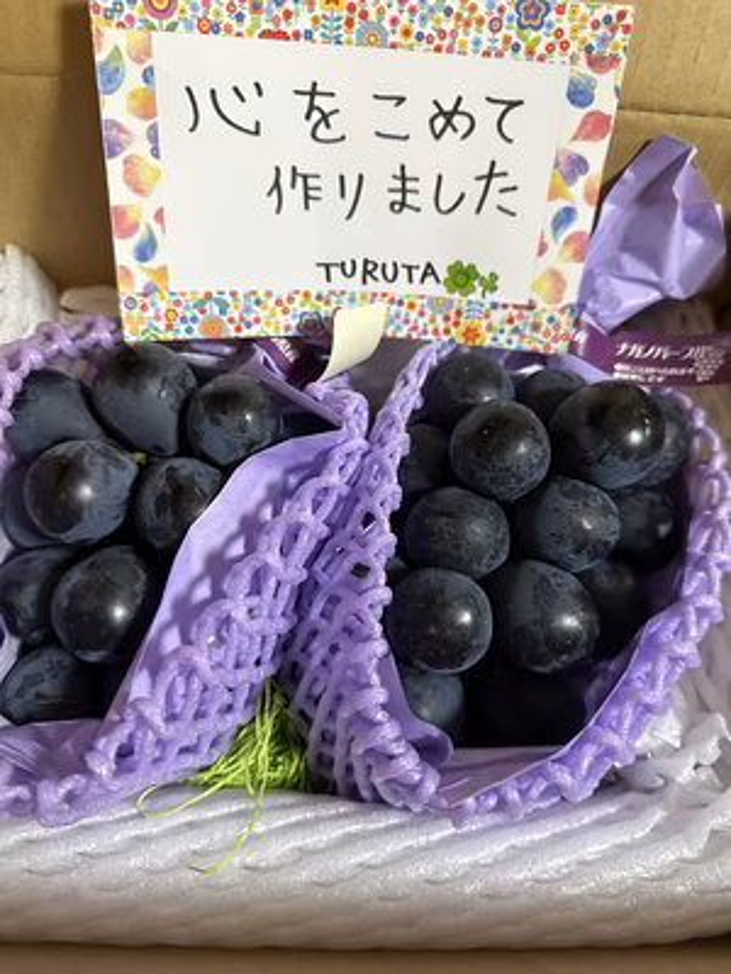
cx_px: 366
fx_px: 676
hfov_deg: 56.8
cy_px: 487
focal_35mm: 24
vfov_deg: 71.6
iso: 800
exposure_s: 1/25
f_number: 1.78
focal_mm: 6.86
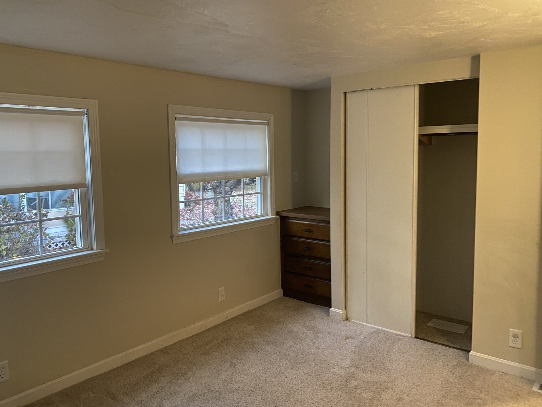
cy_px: 199
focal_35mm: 28
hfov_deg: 63.5
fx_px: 438
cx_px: 270
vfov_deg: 49.7
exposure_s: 1/60
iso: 400
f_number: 1.8
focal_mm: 4.25
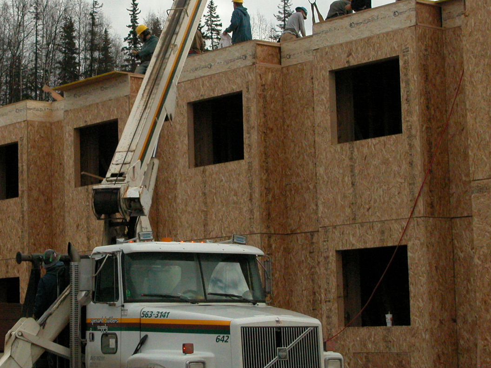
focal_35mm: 97
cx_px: 149
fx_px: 1376
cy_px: 143
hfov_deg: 20.1
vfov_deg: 15.2
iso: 400
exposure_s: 1/1000
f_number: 6.3
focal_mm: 16.2
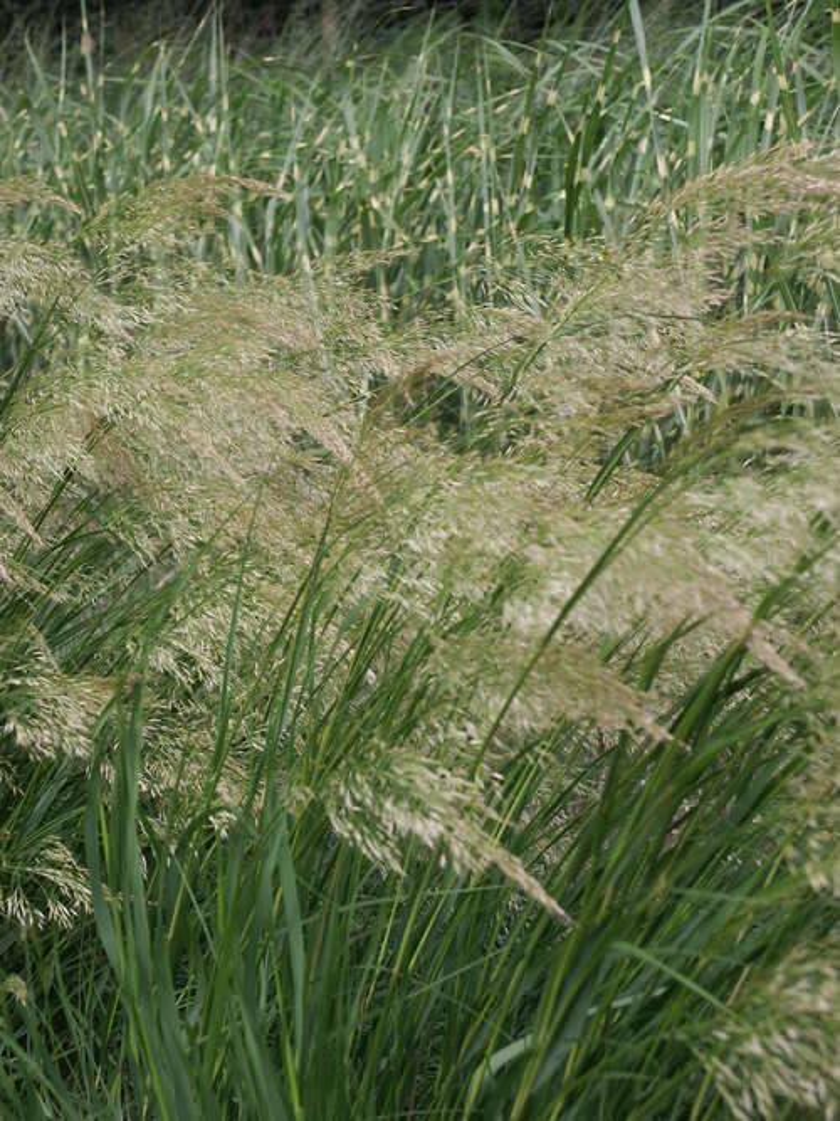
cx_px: 420
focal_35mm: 123
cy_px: 560
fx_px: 3981
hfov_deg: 12.0
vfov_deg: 16.0
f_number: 5.6
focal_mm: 31.26
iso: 100
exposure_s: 1/125
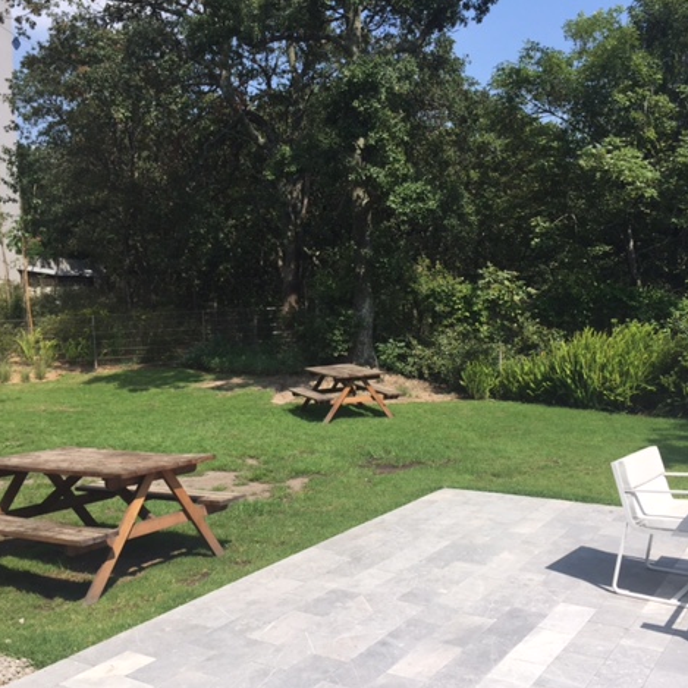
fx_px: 787
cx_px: 349
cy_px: 351
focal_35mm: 35
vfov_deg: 47.2
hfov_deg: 47.2
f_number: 2.2
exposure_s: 1/1721
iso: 32
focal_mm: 4.15
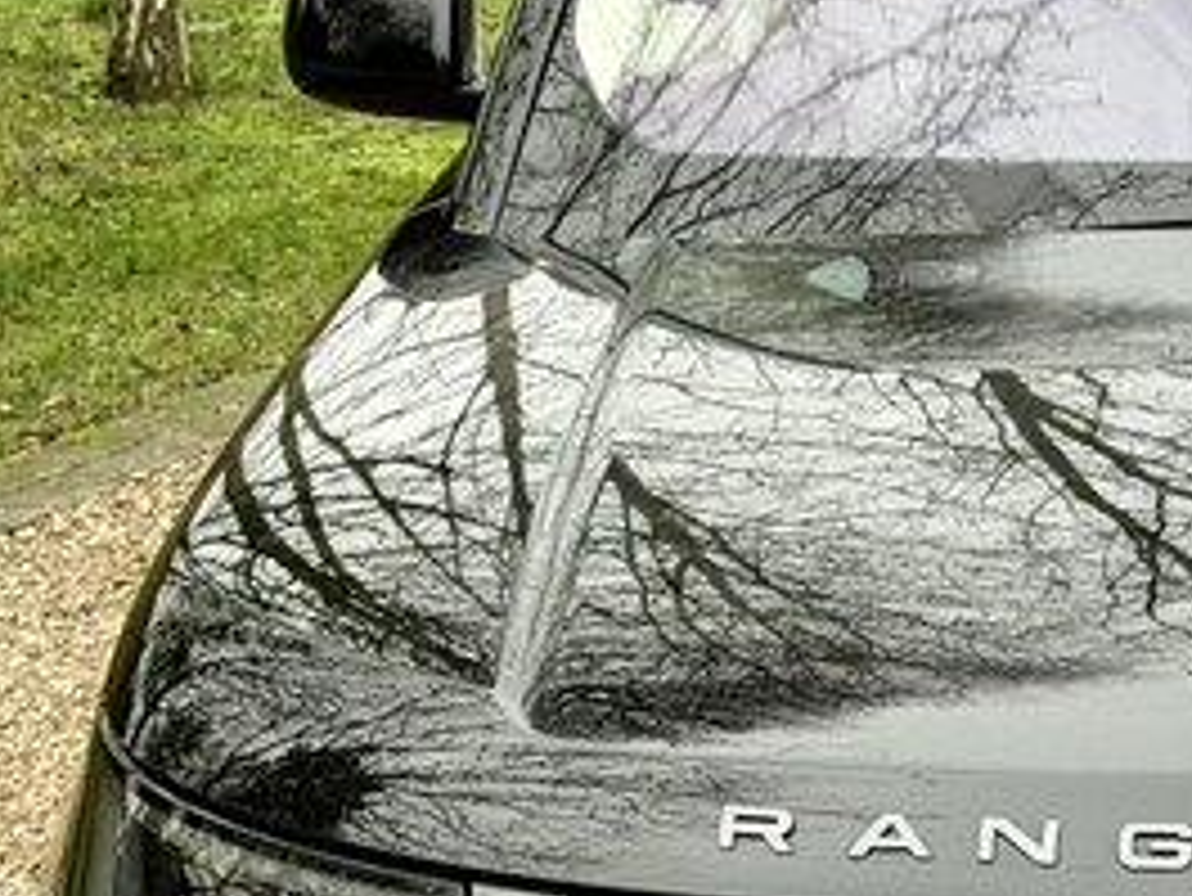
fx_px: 4995
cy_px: 734
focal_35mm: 145
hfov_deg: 13.1
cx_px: 1579
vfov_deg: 10.2
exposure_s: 1/83
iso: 100
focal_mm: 6.76
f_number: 1.78
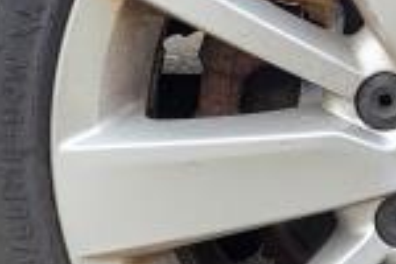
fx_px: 1265
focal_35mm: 115
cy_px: 53
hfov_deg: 17.1
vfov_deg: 11.9
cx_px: 449
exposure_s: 1/255
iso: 40
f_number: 1.8
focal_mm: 5.4
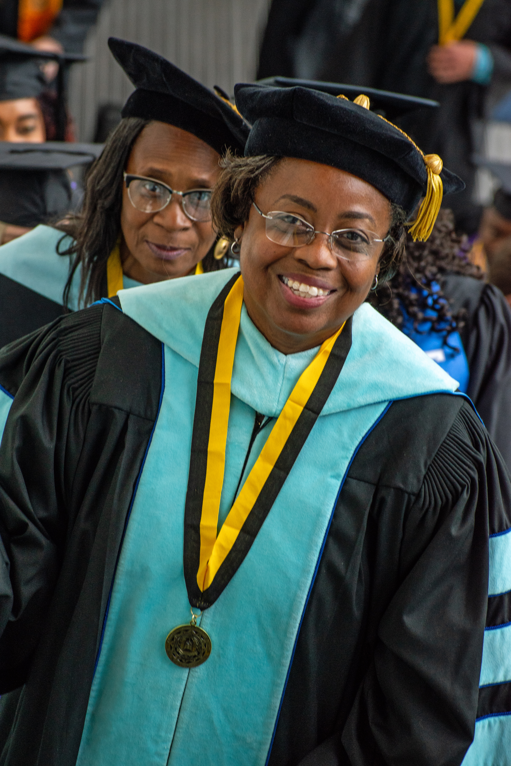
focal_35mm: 225
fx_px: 4790
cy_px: 383
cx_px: 256
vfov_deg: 9.1
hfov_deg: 6.1
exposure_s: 1/180
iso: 640
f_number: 8
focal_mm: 150
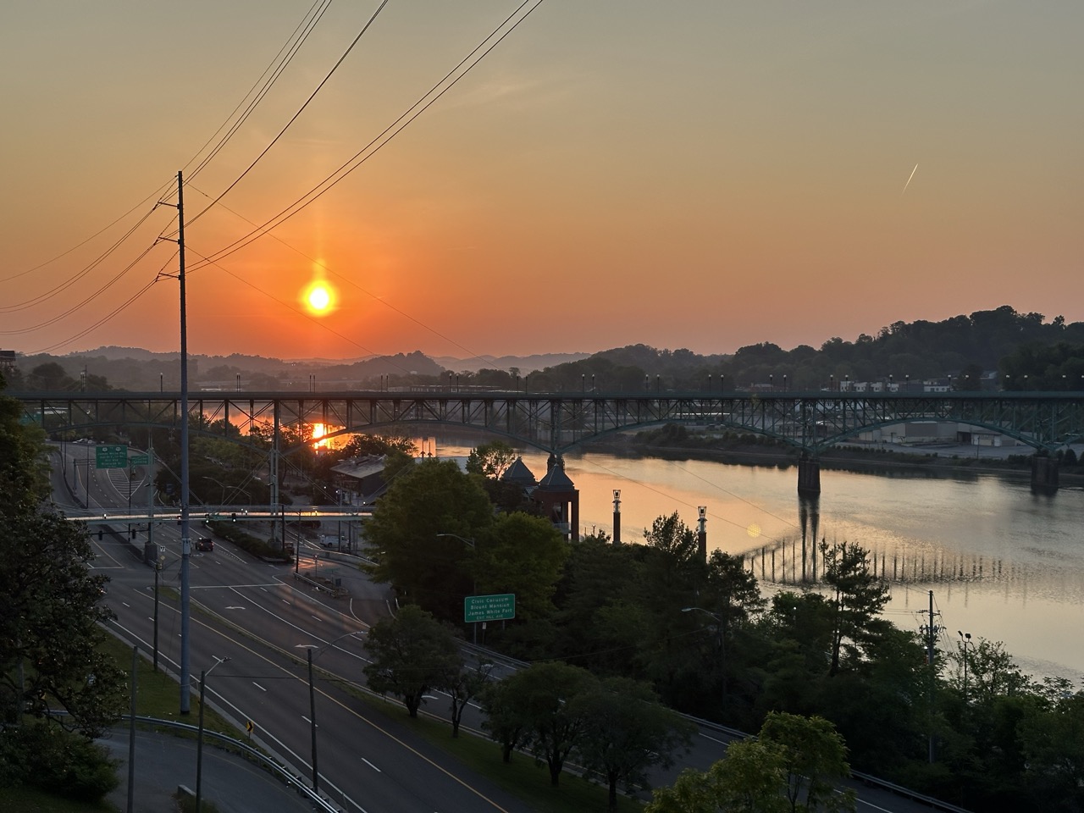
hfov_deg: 39.7
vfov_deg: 30.3
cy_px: 406
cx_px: 542
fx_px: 1503
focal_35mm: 48
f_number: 1.78
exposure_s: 1/1517
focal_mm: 6.86
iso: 64
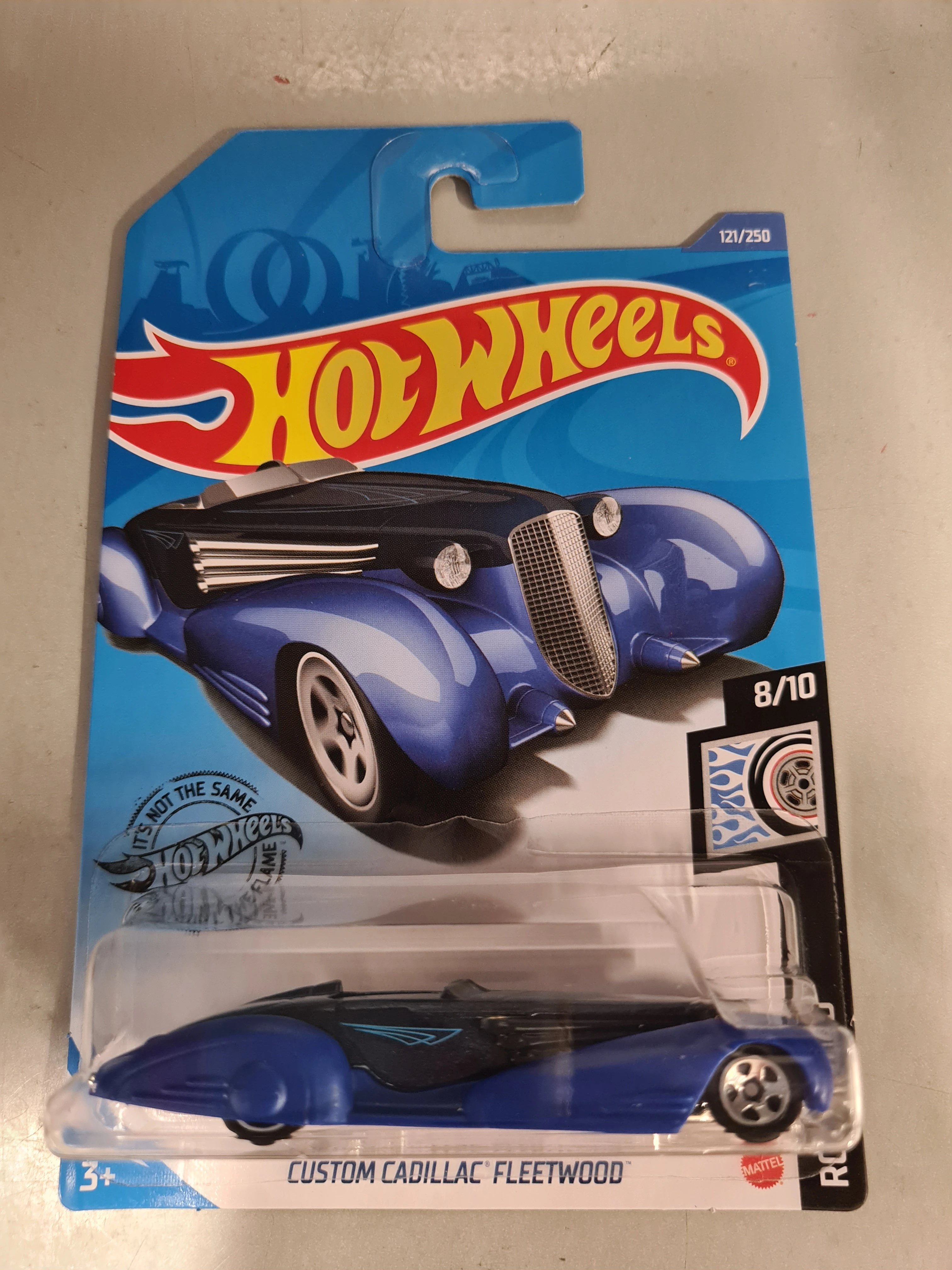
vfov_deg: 67.3
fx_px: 953
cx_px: 476
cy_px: 635
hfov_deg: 53.1
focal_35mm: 26
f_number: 1.8
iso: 500
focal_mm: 5.4
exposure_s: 1/33
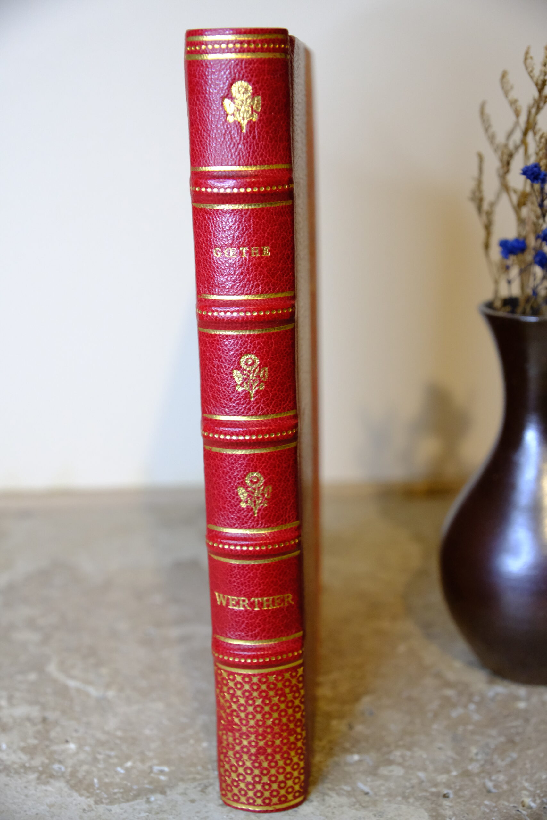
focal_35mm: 48
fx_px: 1094
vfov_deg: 41.1
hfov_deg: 28.1
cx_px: 274
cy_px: 410
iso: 3200
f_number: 4
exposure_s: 1/100
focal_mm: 32.1
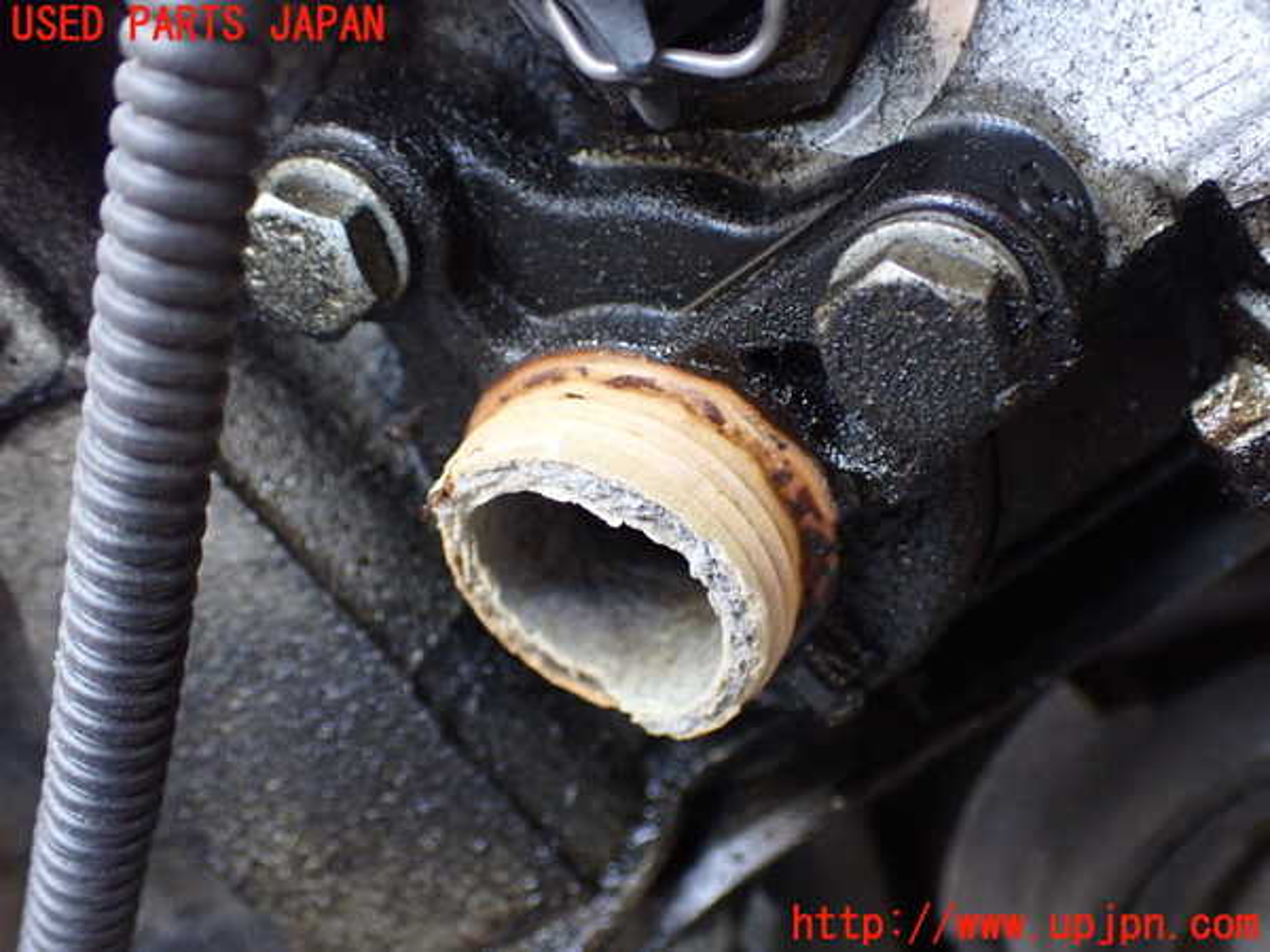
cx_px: 635
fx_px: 1504
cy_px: 476
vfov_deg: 35.1
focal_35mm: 41
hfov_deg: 45.8
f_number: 2.8
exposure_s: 1/40
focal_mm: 7.31
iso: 800
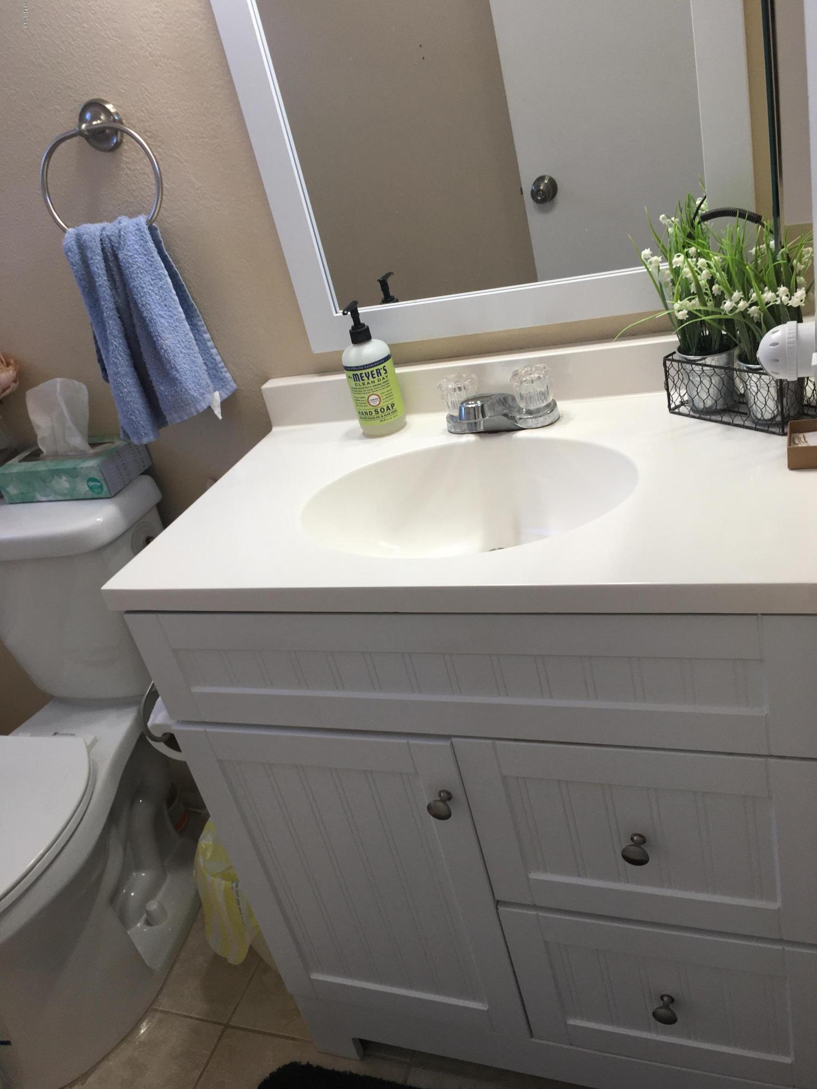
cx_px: 408
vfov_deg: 61.7
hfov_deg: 48.2
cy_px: 544
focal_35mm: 29
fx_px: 913
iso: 32
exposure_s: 1/60
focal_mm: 4.15
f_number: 2.2
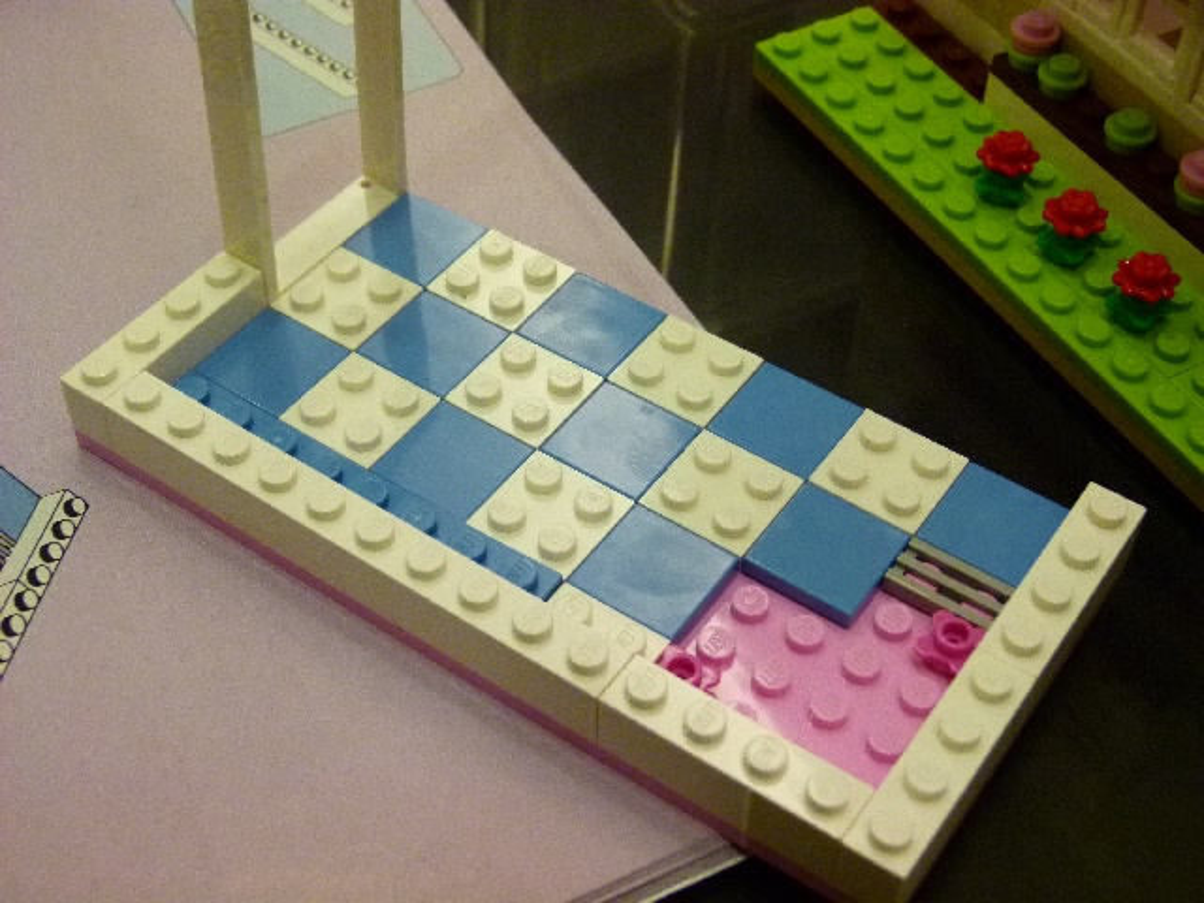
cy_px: 452
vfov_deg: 28.6
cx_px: 602
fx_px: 1774
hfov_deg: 37.5
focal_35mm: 51
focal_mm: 9.2
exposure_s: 1/60
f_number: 3.2
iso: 400
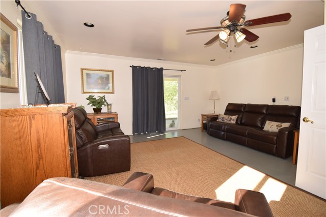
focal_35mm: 15
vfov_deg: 77.4
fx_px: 136
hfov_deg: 100.4
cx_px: 163
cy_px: 108
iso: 360
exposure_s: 1/125
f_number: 5.6
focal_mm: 10
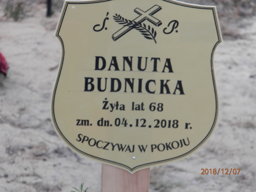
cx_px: 128
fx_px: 1331
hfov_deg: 11.0
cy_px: 96
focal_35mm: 180
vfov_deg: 8.2
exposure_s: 1/25
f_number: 5.1
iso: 200
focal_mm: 32.1
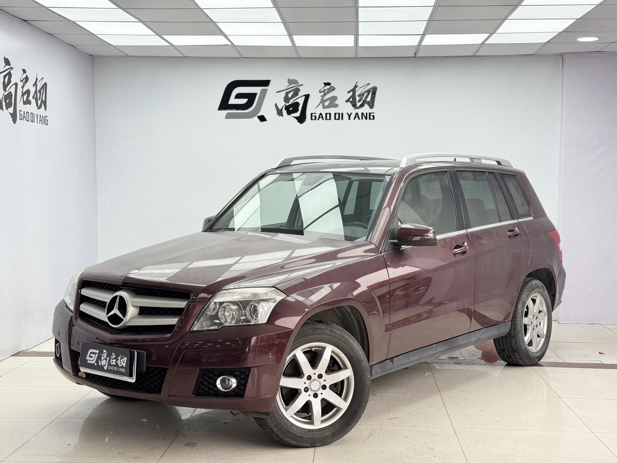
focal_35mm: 48
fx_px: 856
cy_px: 232
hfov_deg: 39.7
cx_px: 308
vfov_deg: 30.3
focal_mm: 6.76
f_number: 1.78
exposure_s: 1/366
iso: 64
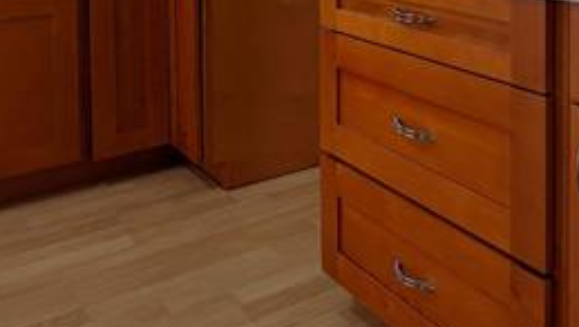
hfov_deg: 46.0
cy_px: -90
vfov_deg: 24.5
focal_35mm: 43
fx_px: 661
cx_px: 420
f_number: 2.2
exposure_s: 1/40
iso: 37
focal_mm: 2.22
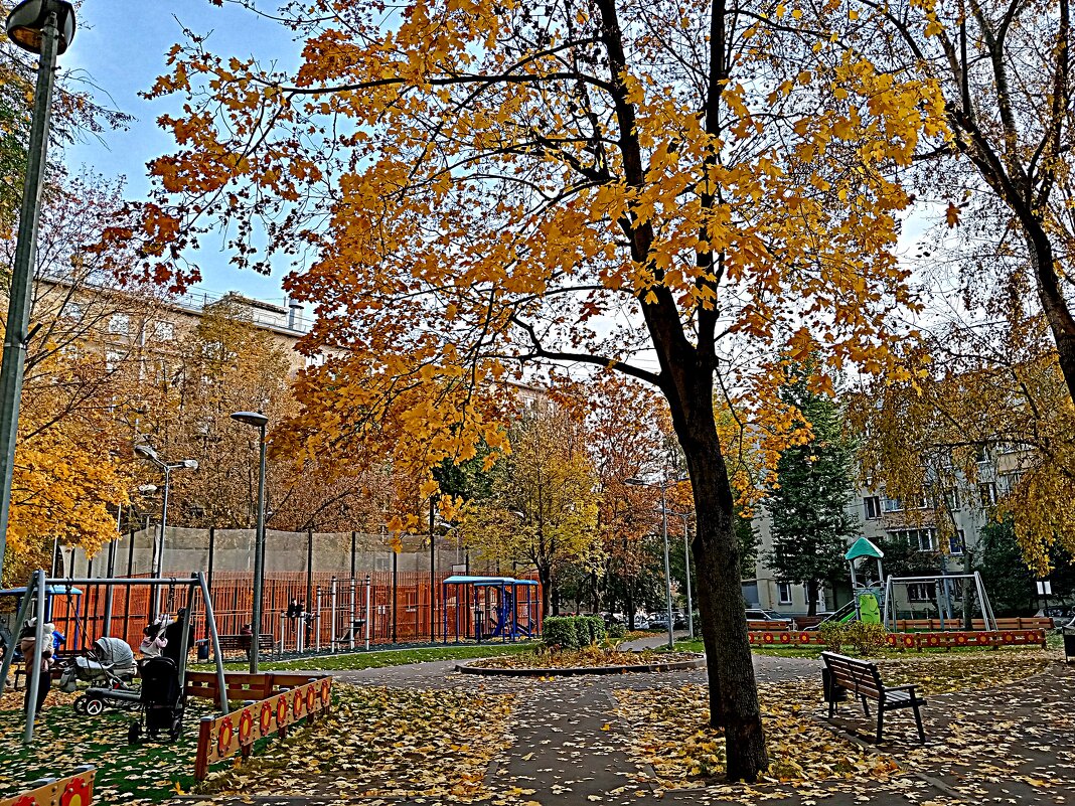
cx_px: 538
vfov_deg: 53.1
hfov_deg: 67.3
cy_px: 403
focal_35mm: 26
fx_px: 807
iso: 103
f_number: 1.8
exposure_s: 1/683
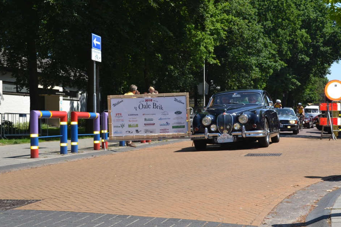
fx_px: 540
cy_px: 110
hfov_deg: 35.0
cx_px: 175
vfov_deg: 23.8
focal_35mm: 57
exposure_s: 1/200
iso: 100
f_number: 8
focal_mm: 36
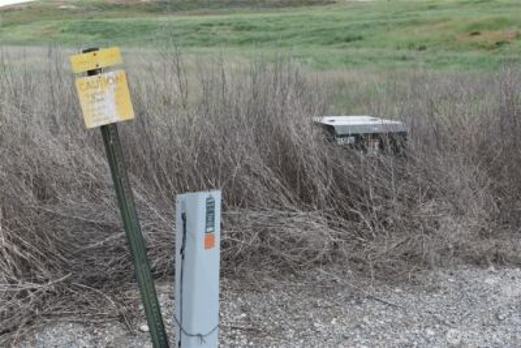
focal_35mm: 45
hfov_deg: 43.6
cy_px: 174
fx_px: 651
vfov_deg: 29.9
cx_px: 260
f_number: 8
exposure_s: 1/250
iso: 140
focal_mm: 30
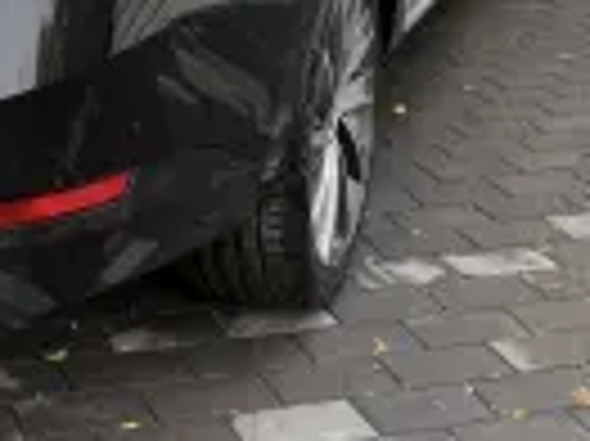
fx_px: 1124
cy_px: -81
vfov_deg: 20.8
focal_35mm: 66
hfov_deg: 26.8
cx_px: -77
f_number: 1.78
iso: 80
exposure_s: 1/121
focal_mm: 6.76
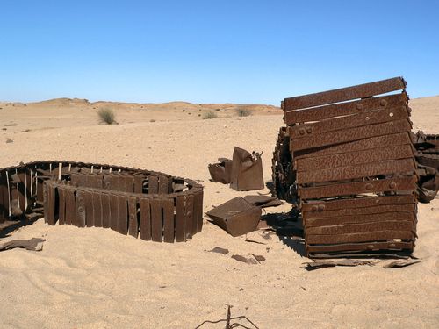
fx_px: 457
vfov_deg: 39.7
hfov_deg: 51.4
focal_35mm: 36
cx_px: 220
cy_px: 164
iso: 80
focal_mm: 6
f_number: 5.6
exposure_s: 1/800
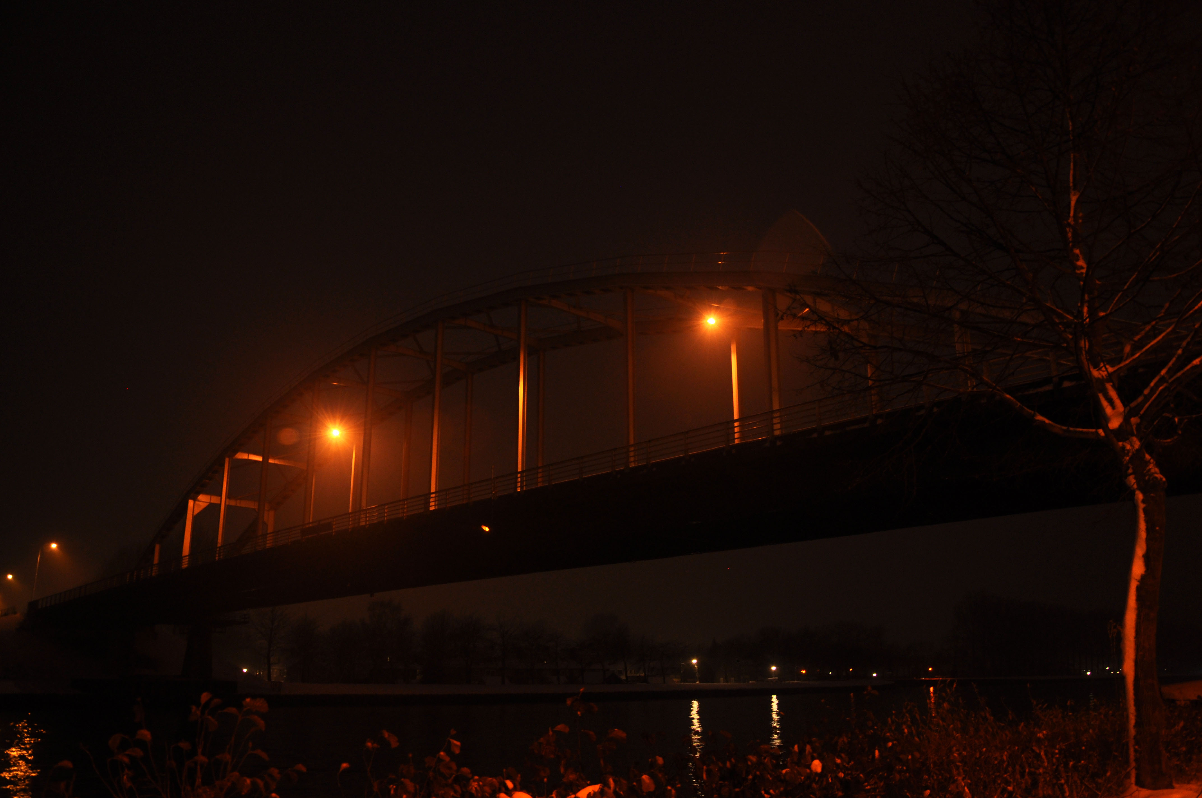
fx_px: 900
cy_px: 399
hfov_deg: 67.4
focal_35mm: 27
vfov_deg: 47.8
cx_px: 601
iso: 320
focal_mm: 18
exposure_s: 1/3
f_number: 5.6
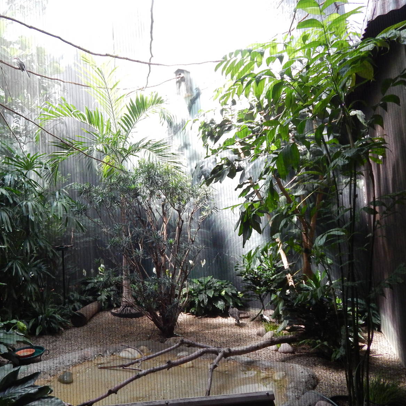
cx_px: 139
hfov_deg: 56.2
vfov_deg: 57.3
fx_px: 372
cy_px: 205
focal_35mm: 28
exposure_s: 1/200
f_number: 3
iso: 400
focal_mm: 4
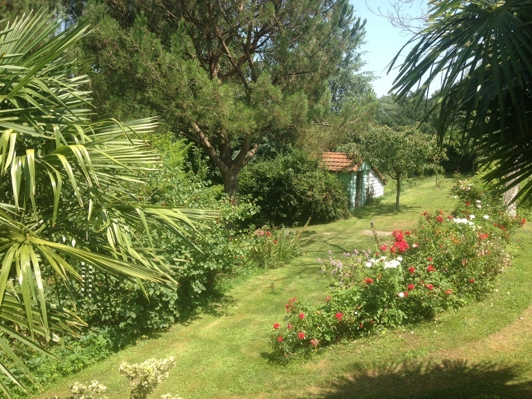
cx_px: 266
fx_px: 507
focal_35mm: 33
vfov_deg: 42.9
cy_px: 200
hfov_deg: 55.4
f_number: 2.4
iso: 50
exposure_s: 1/623
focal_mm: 4.12
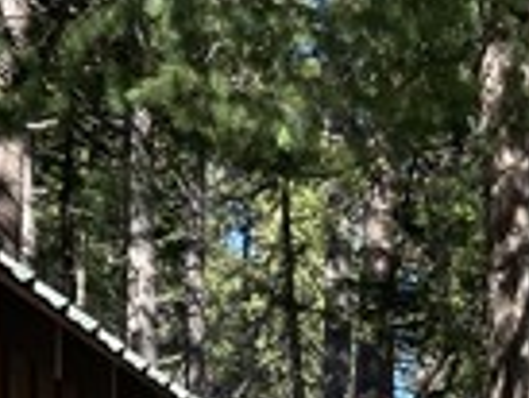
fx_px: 1652
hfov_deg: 15.2
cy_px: 736
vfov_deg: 12.4
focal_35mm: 108
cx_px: 1006
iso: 32
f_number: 1.8
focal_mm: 4.25
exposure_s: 1/833
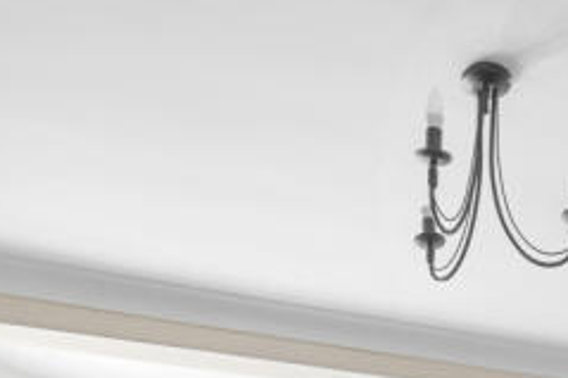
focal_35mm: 60
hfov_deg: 31.7
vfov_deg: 17.7
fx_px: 946
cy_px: 700
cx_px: 523
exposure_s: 1/2
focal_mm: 14
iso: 200
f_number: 16
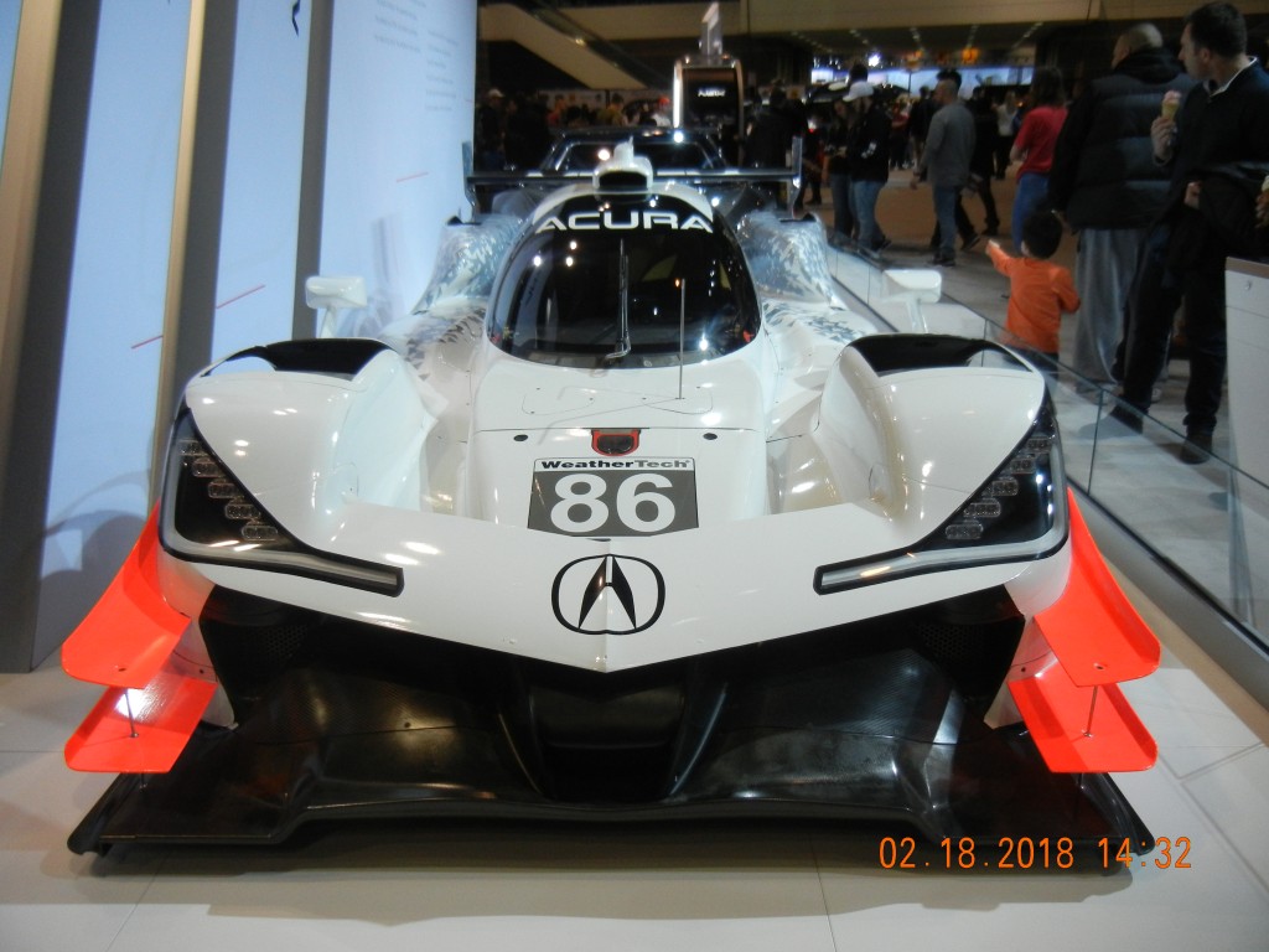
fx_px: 1100
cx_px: 634
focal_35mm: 30
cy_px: 476
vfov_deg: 46.8
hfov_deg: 60.0
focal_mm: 5.4
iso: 440
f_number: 3.5
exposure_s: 1/250
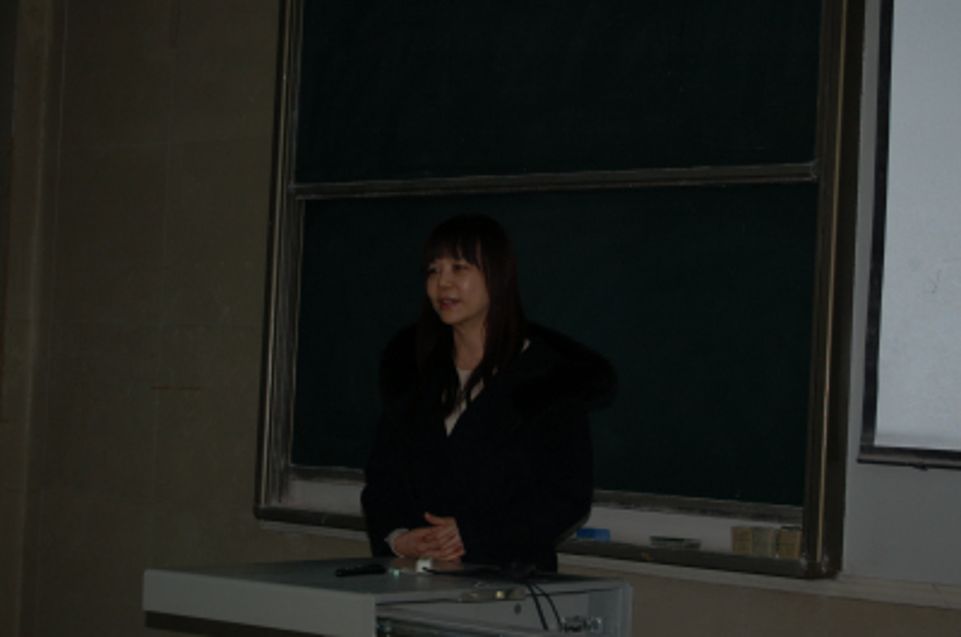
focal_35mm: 82
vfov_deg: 16.5
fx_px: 2198
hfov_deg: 24.7
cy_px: 318
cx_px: 480
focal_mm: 55
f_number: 5.6
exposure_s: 1/60
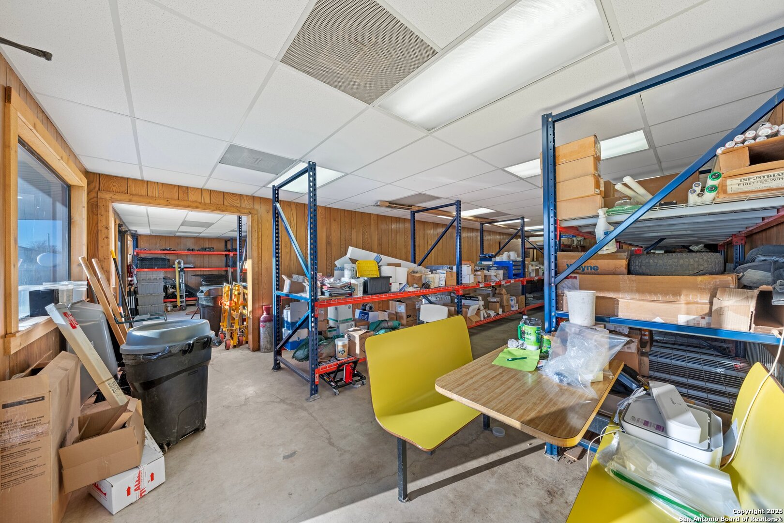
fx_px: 261
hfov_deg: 112.6
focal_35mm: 12
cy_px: 262
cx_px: 392
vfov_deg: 90.0
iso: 100
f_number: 7.1
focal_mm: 12
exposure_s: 1/4
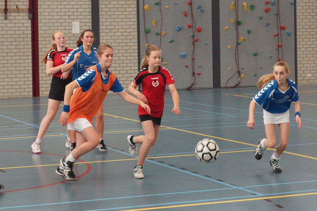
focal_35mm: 42
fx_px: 370
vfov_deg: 31.9
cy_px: 106
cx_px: 158
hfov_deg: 46.4
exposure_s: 1/250
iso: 1600
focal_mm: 28
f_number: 4
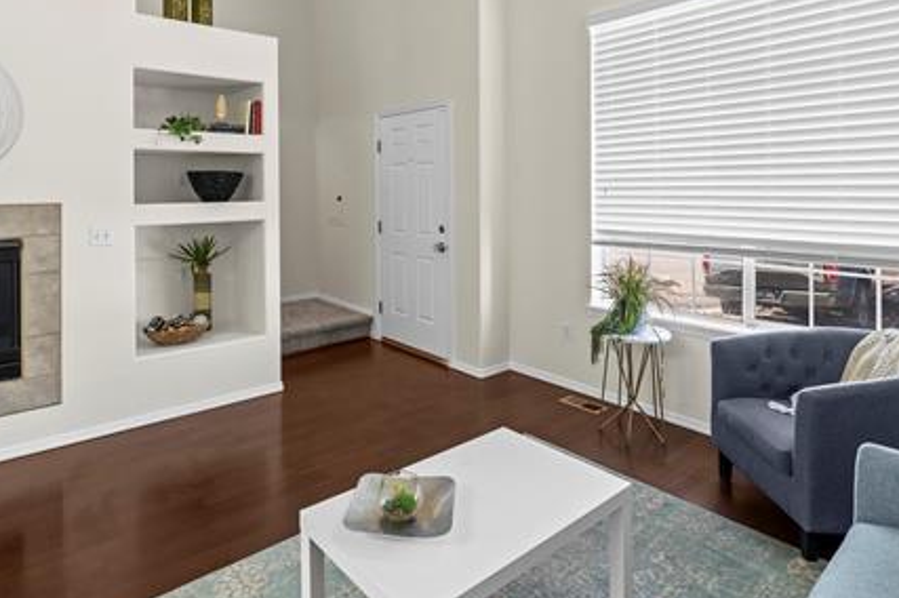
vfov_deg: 55.6
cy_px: 190
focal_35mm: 22
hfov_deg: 78.4
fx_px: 550
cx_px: 417
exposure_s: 1/5
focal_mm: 14.7
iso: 500
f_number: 8
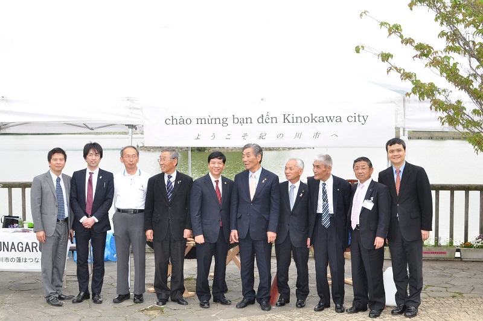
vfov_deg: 25.7
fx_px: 703
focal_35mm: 52
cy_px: 160
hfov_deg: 37.9
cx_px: 242
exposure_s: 1/200
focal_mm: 35
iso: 400
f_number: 8
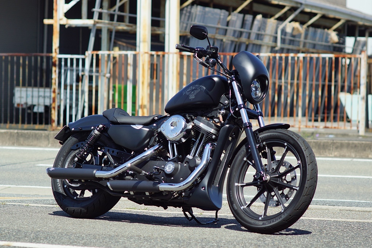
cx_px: 186
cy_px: 124
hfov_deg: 16.1
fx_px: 1318
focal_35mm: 128
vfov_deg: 10.8
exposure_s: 1/1250
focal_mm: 85
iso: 100
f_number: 3.5
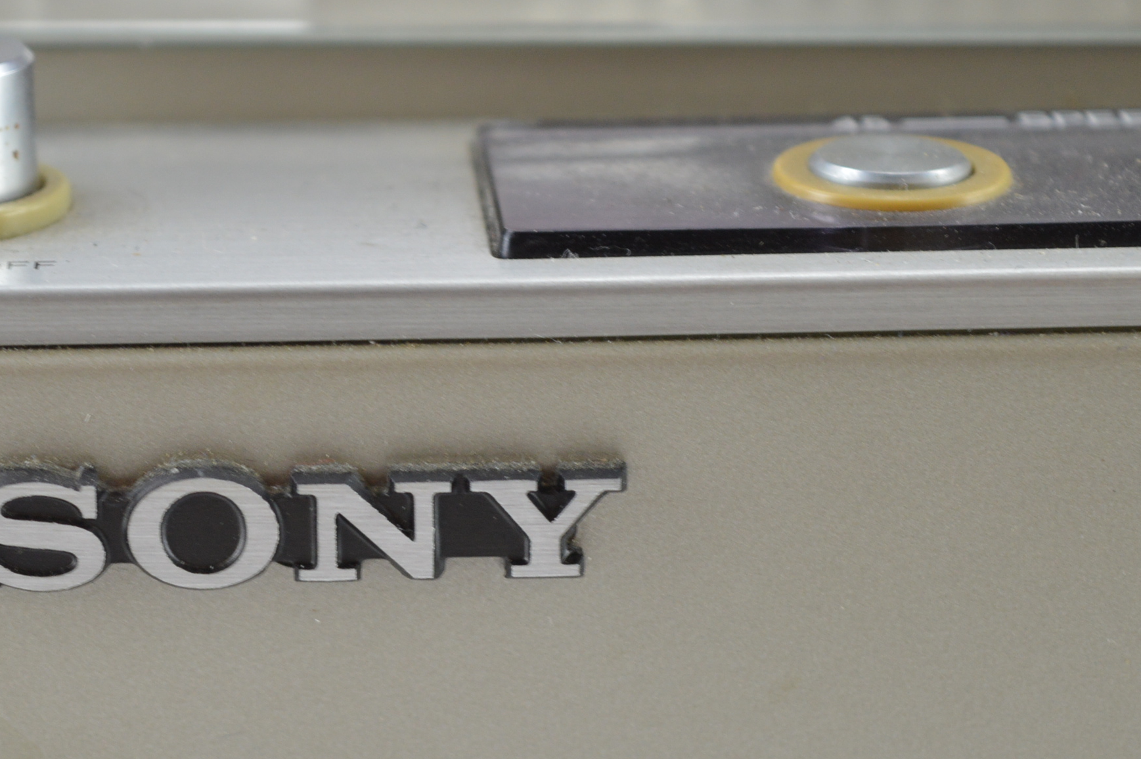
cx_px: 345
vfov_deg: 9.6
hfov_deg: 14.3
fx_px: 4524
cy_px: 518
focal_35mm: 143
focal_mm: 55
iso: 400
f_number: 5.6
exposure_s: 1/50
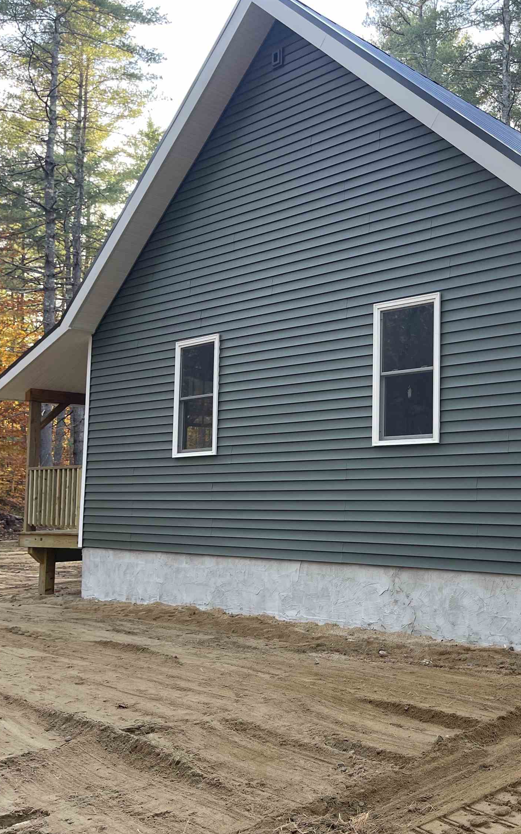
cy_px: 423
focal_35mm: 36
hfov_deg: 33.7
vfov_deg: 54.0
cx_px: 455
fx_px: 818
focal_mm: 5.1
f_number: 1.6
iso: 50
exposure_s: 1/121
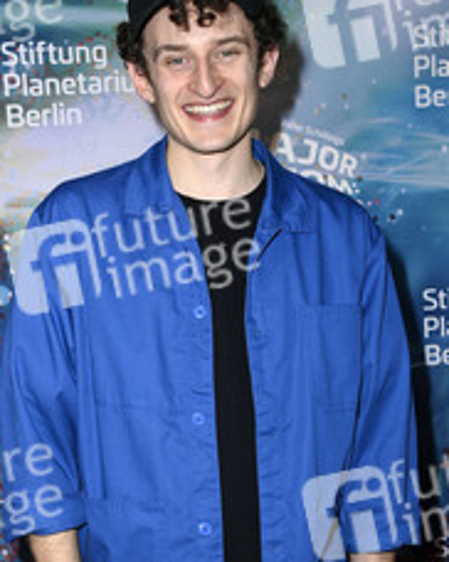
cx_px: 205
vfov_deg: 24.0
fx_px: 1314
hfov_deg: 19.4
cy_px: 380
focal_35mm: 79
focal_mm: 48
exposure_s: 1/160
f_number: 5.6
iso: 500
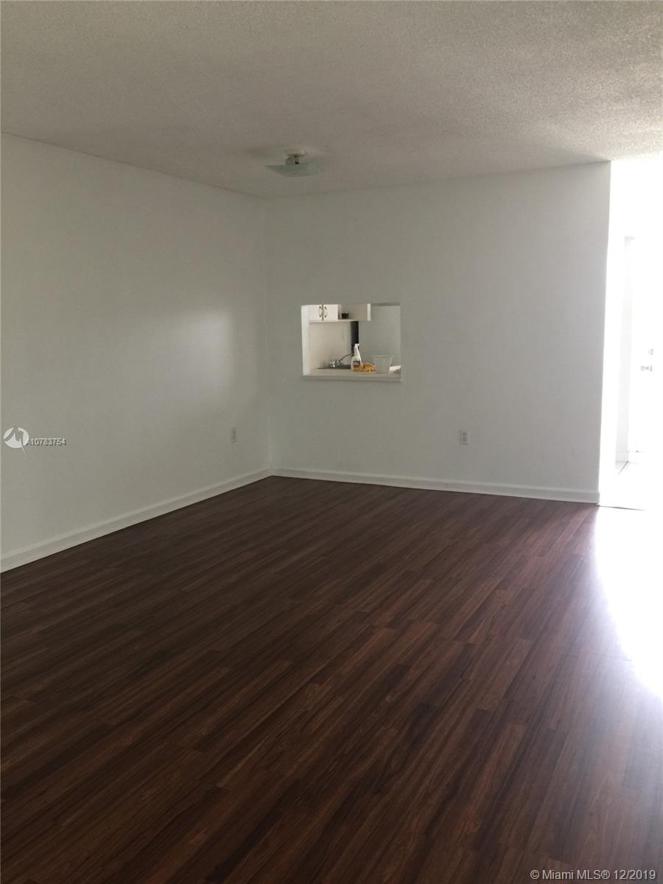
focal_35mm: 29
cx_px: 332
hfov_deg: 48.2
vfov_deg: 61.7
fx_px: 741
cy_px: 442
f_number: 2.2
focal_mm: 4.15
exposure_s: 1/15
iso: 40
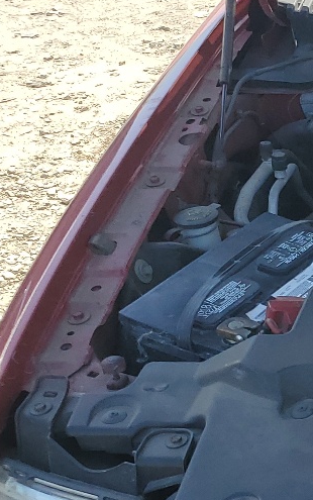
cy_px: 334
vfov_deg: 23.2
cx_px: 724
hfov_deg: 12.1
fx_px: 1213
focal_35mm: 89
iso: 50
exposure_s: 1/909
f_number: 1.5
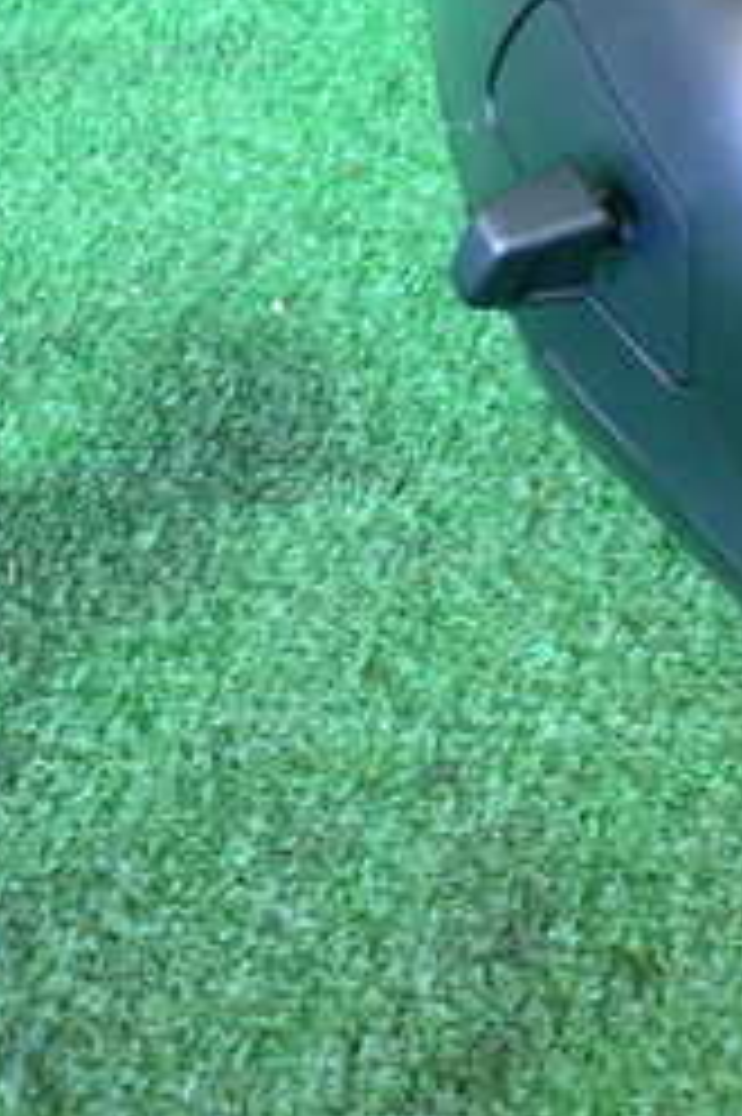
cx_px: 1138
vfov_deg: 31.3
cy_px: 266
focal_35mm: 63
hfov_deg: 18.8
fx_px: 1950
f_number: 2
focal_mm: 4.5
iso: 500
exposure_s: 1/30
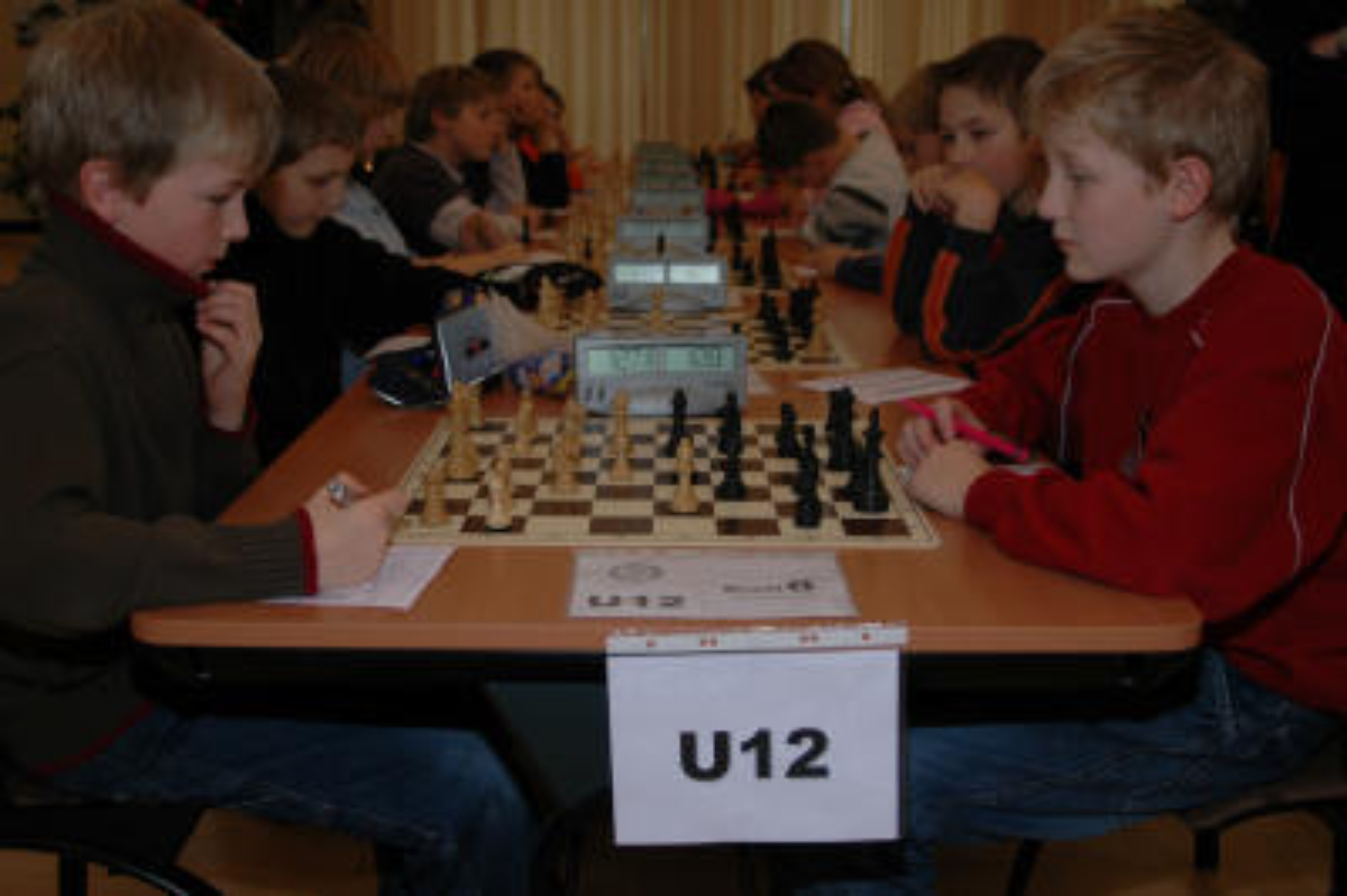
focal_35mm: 44
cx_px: 674
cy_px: 448
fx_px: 1626
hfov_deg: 45.0
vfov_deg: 30.8
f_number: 4.2
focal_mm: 29
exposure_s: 1/60
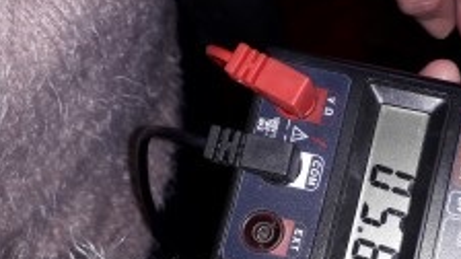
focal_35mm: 56
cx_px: 437
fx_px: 685
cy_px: 204
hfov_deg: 34.6
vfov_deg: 21.2
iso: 50
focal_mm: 3.6
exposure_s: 1/100
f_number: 1.9
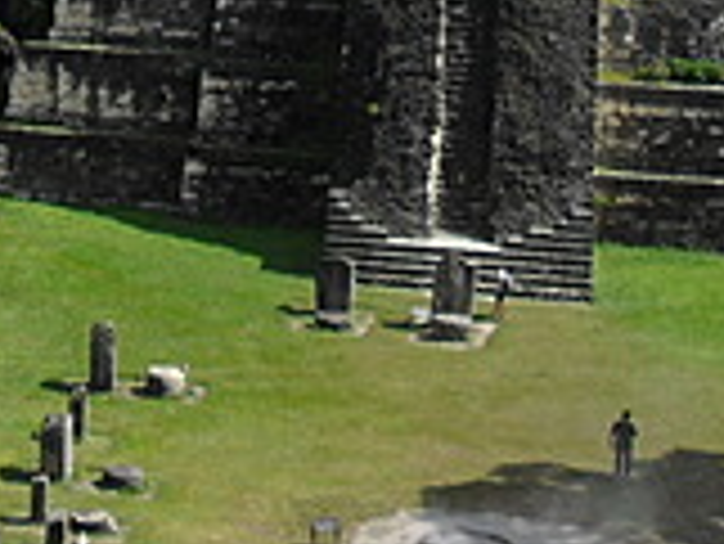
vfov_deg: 13.7
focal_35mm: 107
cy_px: 18
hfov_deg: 16.5
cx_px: -414
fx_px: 2240
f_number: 3.5
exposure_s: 1/750
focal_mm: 4.9
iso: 80
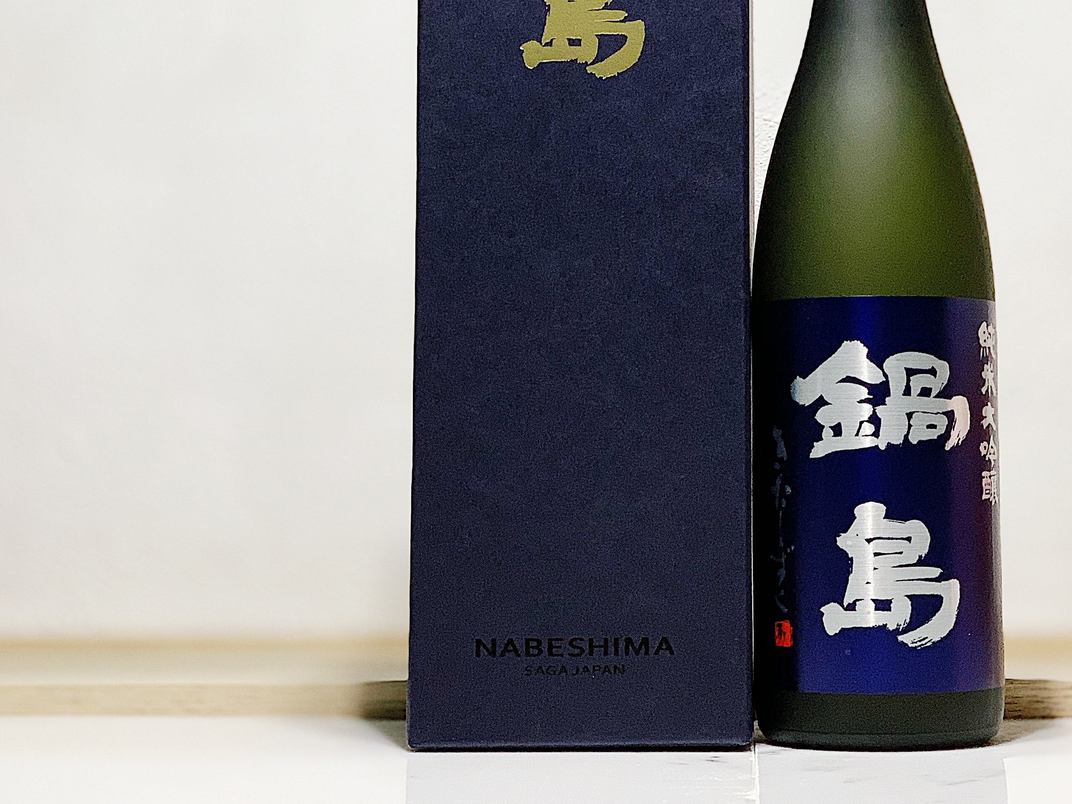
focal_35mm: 82
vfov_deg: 17.9
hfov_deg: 23.7
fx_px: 2540
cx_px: 749
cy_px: 174
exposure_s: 1/120
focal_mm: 6
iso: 125
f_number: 2.4
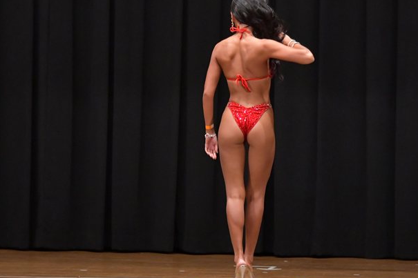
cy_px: 143
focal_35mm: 288
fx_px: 3343
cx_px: 264
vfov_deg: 4.8
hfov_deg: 7.2
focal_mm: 150
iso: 6400
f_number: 5.6
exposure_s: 1/400
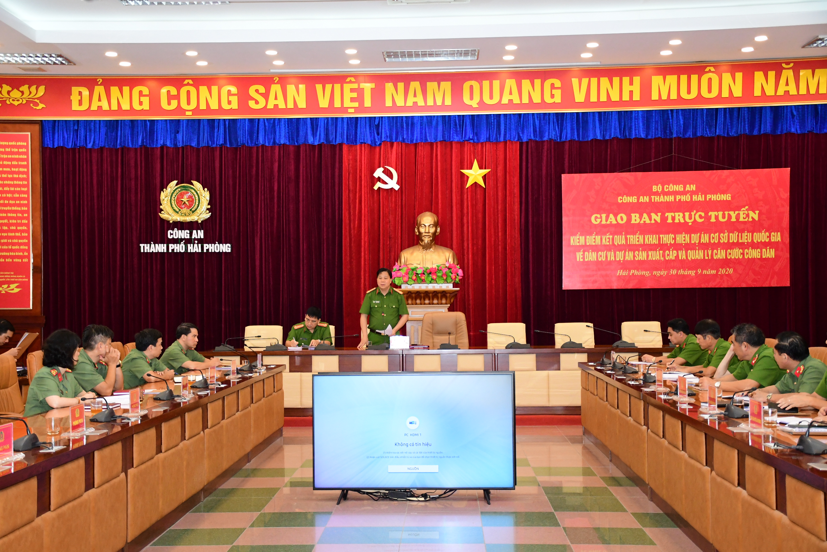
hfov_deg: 41.1
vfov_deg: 28.1
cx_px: 414
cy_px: 276
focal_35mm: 48
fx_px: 1103
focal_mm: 32
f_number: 4
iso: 2500
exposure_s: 1/200
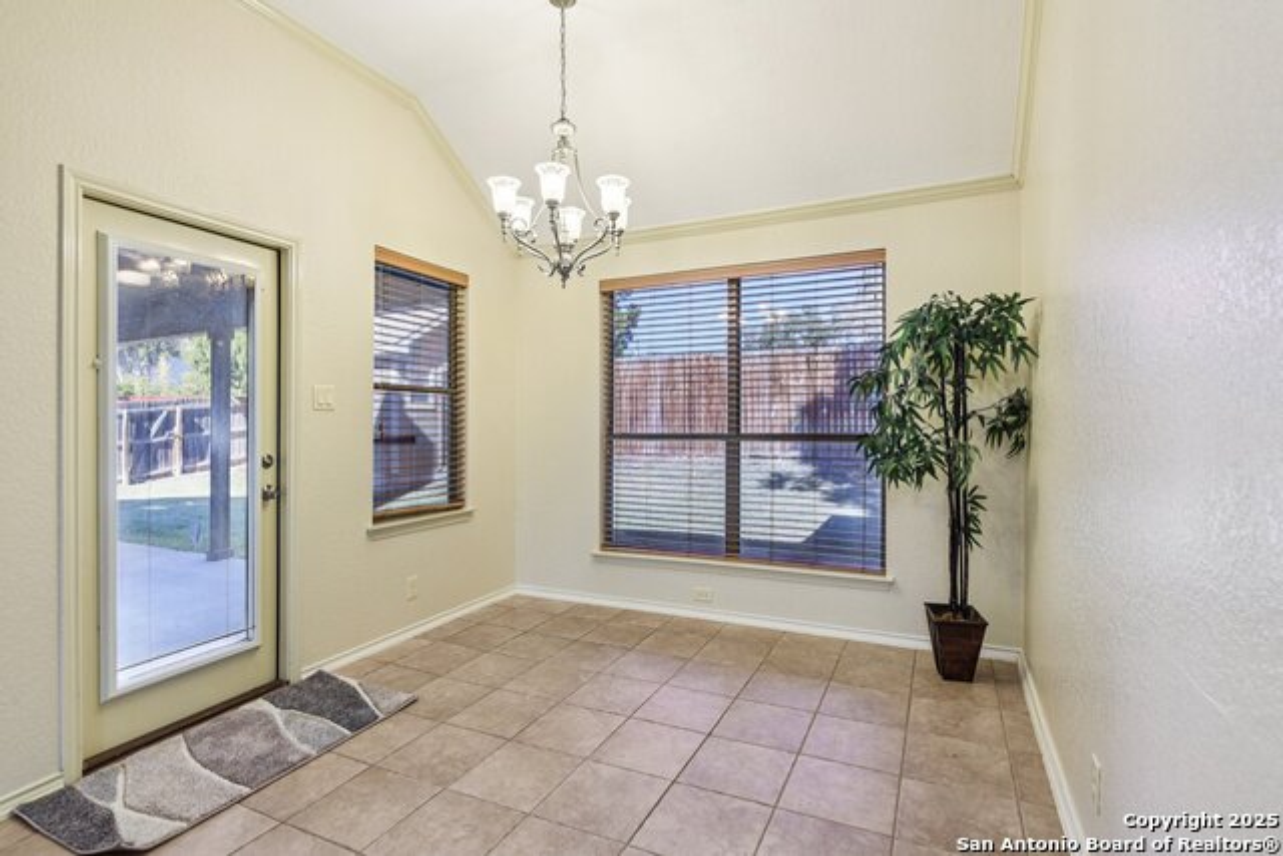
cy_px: 428
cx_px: 642
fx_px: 606
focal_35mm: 17
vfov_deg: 70.5
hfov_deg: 93.3
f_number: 8
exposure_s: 1/15
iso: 800
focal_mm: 17
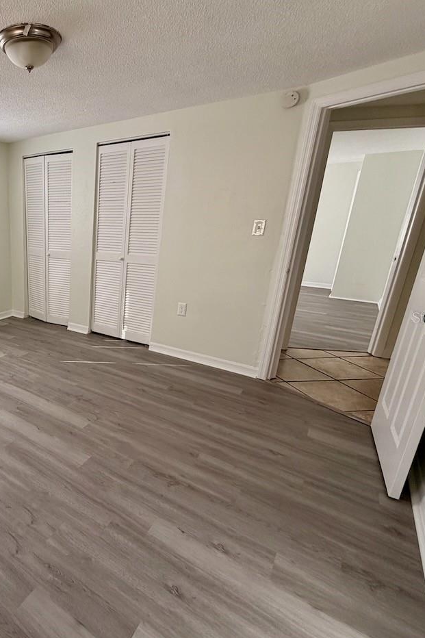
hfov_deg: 53.7
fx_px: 354
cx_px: 39
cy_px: 317
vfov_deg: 84.0
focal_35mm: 20
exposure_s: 1/121
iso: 64
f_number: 2.2
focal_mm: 2.22
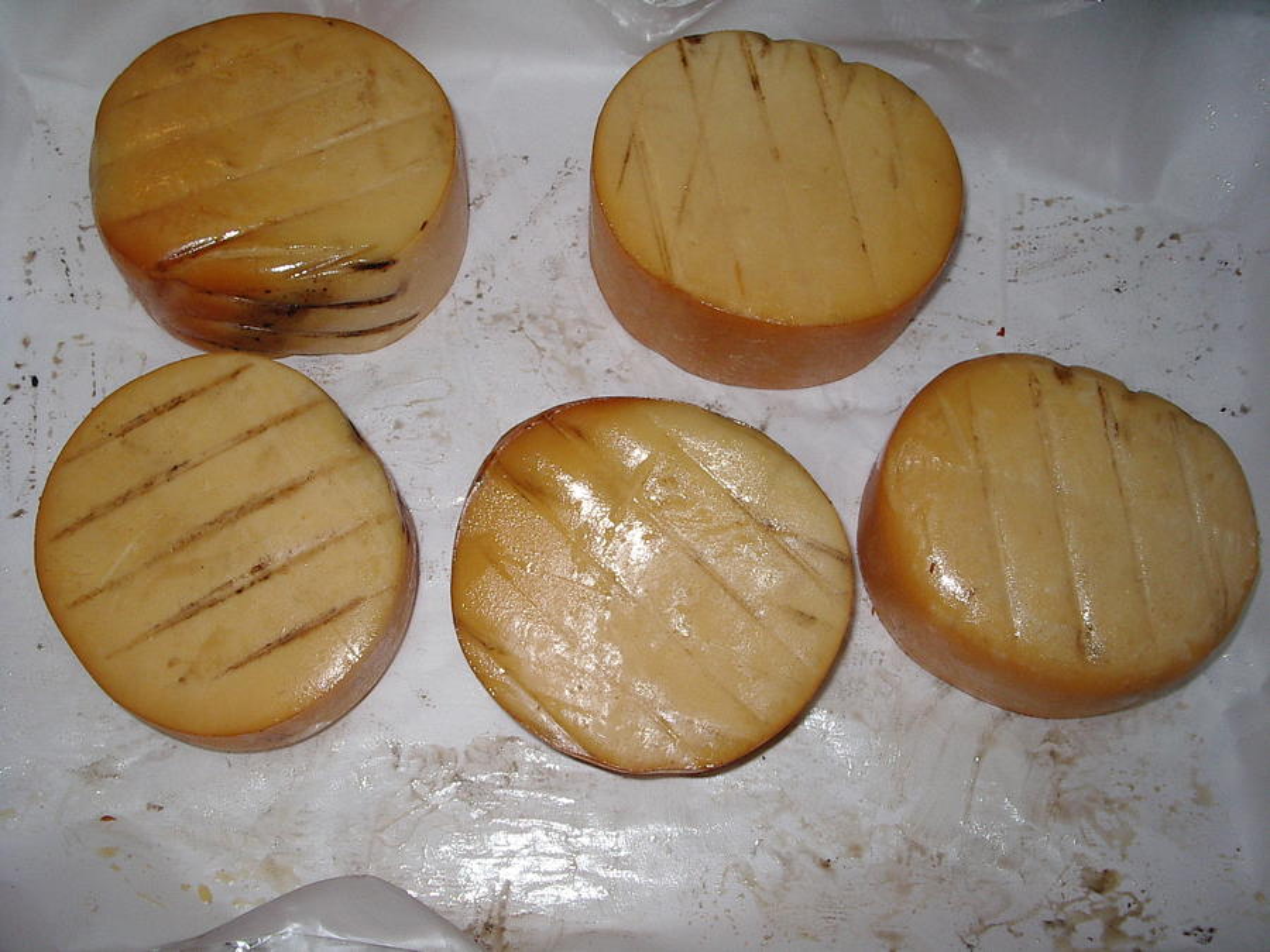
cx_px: 635
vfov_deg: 37.7
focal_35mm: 38
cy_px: 476
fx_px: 1394
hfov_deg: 49.0
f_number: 4.8
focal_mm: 5.8
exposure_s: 1/60
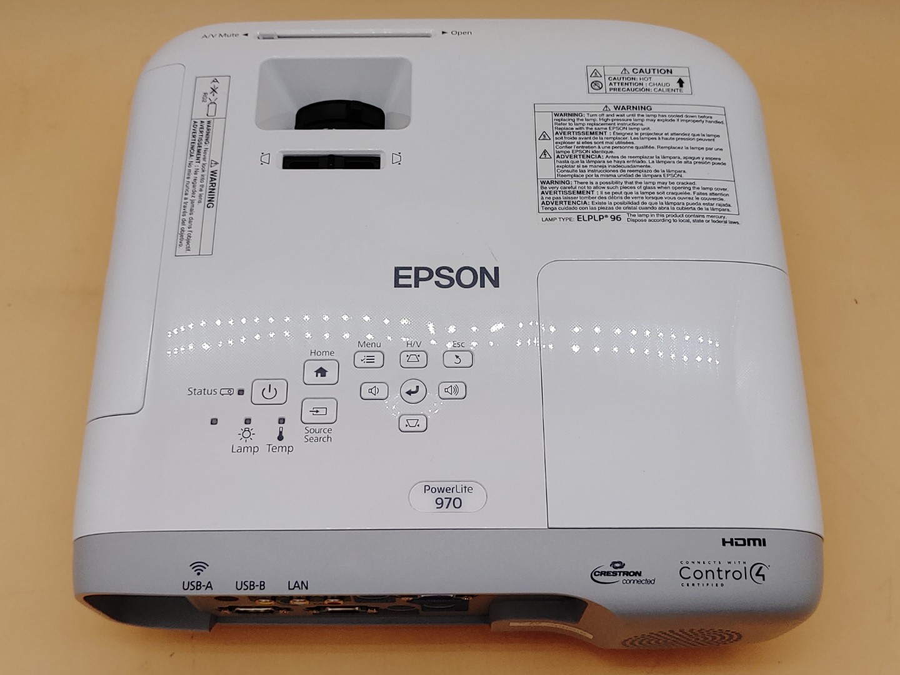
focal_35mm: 41
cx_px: 450
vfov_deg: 35.1
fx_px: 1066
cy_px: 338
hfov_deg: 45.8
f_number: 1.8
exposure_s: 1/242
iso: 50
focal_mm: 4.36
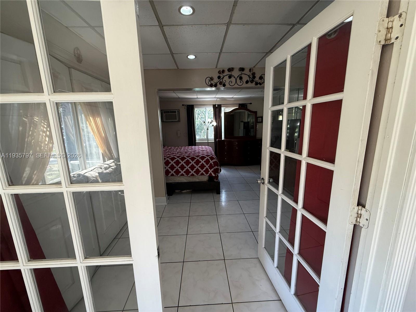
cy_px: 156
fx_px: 168
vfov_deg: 85.7
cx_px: 208
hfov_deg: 102.1
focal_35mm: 14
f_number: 2.2
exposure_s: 1/120
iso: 250
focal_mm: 2.22
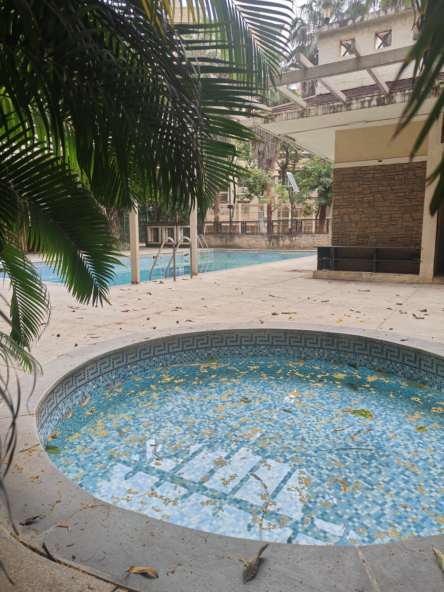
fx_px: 410
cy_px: 296
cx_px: 222
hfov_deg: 56.8
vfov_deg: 71.6
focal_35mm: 24
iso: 64
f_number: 1.8
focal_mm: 5.59
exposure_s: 1/100
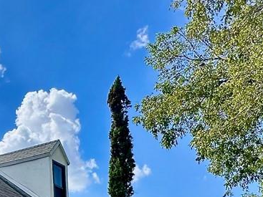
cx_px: -70
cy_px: 246
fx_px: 463
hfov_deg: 27.1
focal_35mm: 61
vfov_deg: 21.9
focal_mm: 2.22
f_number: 2.2
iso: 50
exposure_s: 1/2257
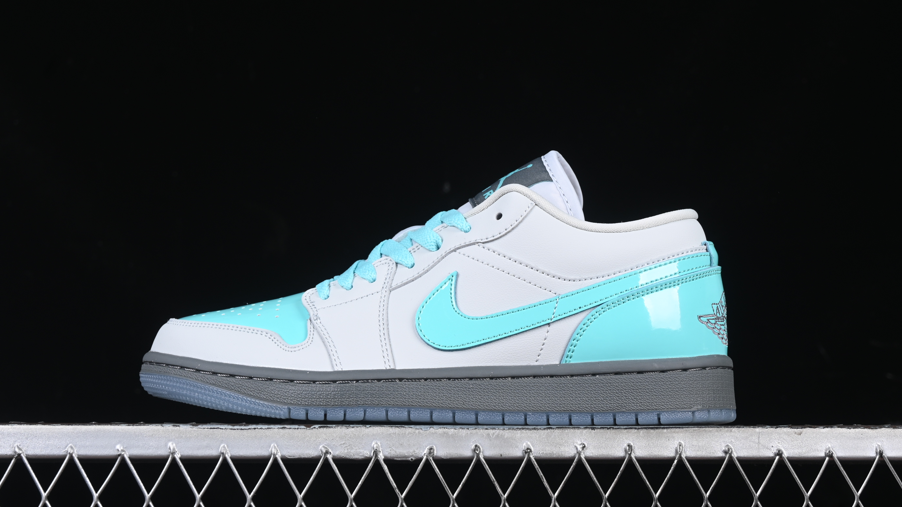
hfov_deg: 26.9
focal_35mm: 79
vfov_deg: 15.3
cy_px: 239
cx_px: 451
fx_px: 1889
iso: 160
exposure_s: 1/80
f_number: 8
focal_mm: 50
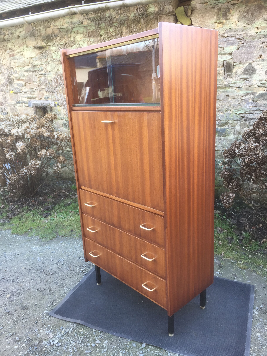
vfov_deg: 61.7
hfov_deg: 48.2
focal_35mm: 29
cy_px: 178
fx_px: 298
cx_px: 134
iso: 32
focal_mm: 4.15
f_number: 2.2
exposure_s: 1/50
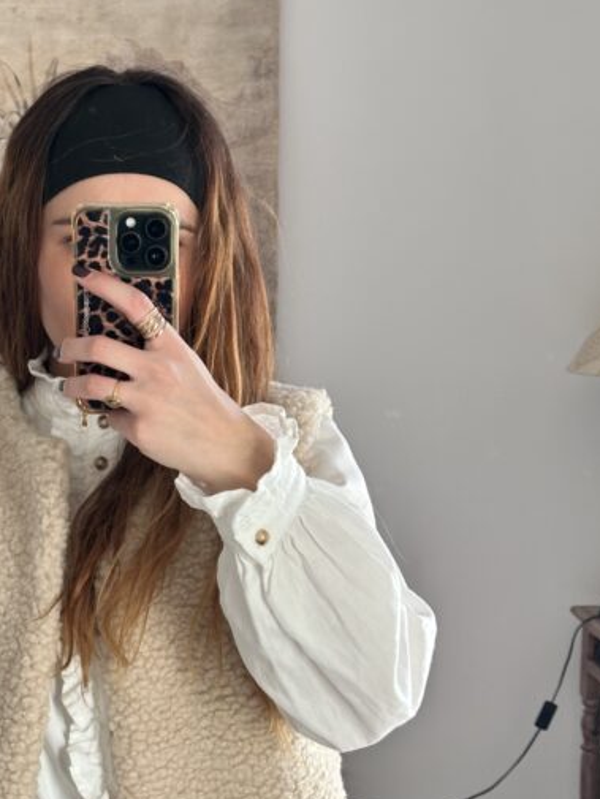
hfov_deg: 19.3
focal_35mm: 76
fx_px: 1756
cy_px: 617
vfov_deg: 25.3
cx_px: 158
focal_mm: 6.86
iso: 80
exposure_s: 1/83
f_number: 1.78
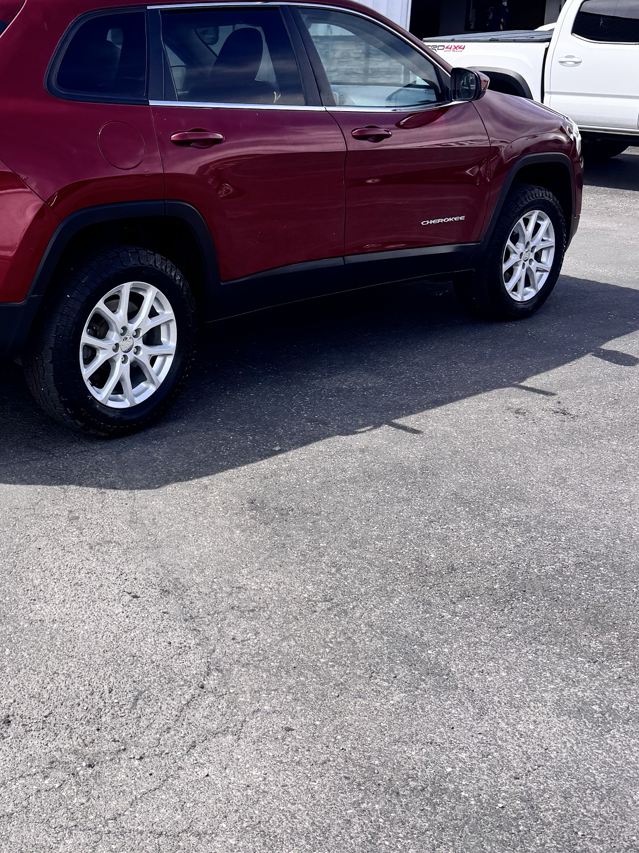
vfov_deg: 42.5
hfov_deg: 31.6
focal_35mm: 44
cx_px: 86
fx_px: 1083
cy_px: 299
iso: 80
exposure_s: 1/2331
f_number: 1.78
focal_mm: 6.76
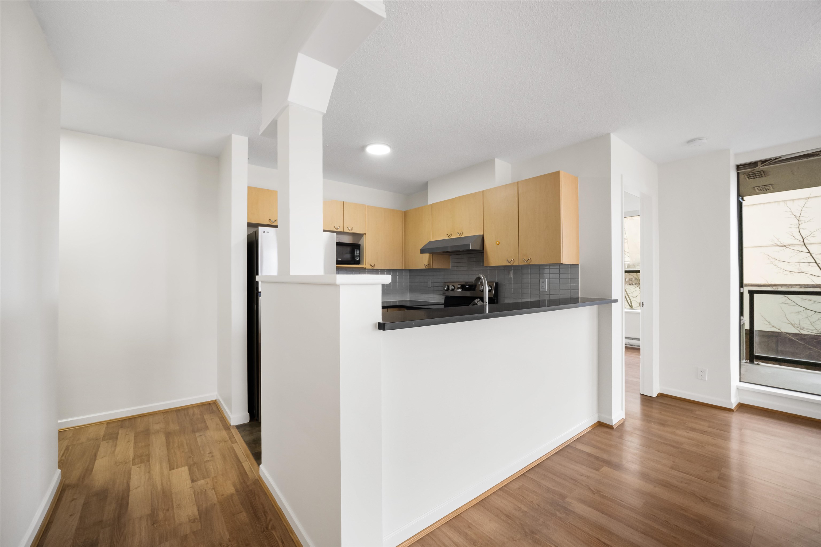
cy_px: 274
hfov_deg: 106.3
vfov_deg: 83.3
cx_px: 410
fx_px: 308
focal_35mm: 14
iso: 250
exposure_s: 1/3
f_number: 9
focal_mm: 9
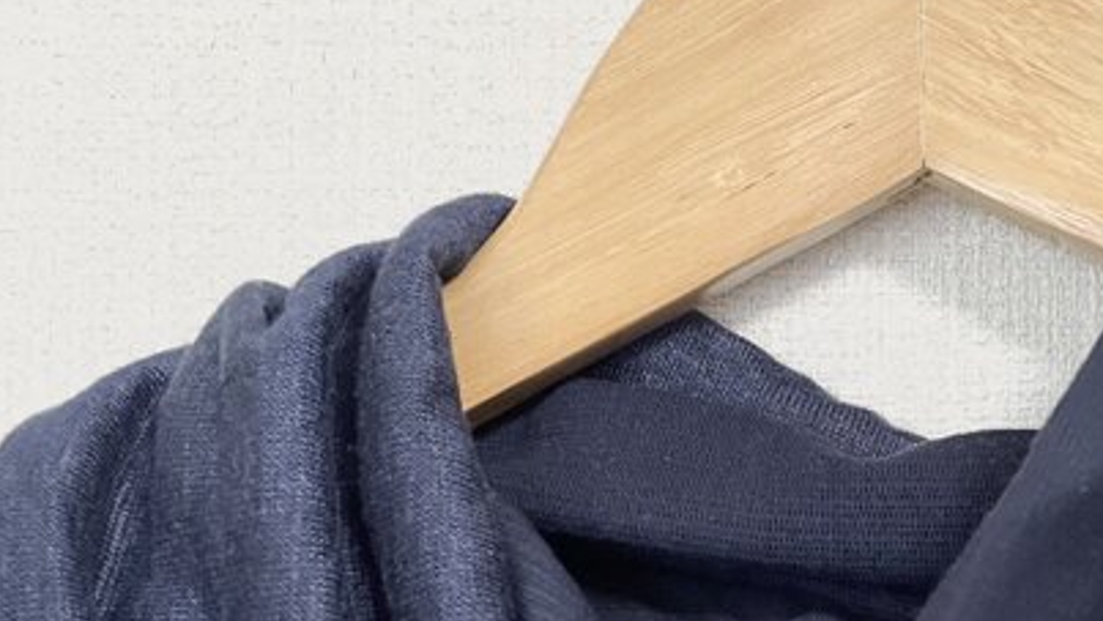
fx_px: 1755
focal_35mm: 60
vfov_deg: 19.3
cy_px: 670
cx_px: 902
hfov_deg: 33.7
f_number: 1.6
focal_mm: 4.2
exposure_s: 1/61
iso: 125
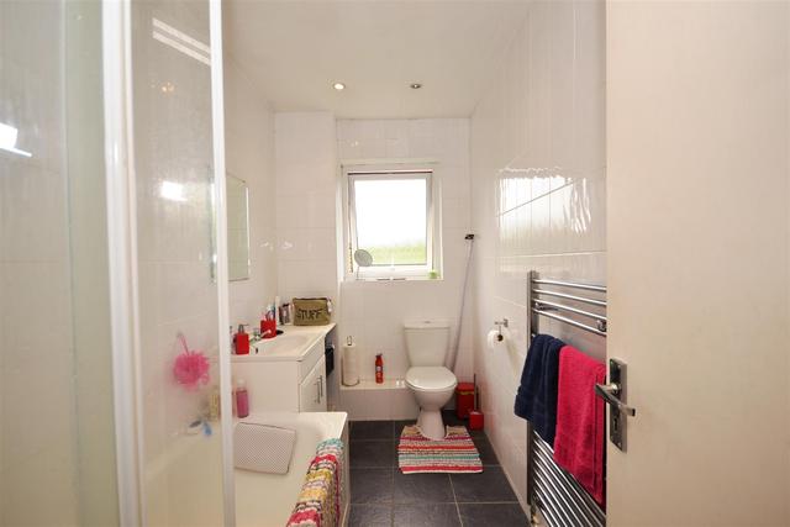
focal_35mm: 16
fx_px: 362
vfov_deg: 72.1
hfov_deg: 95.0
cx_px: 395
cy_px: 264
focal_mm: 11
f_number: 4.5
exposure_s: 1/100
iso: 100
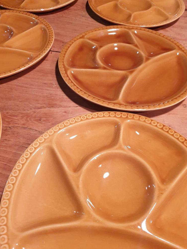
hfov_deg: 51.4
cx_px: 95
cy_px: 122
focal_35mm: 27
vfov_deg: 65.3
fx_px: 194
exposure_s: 1/50
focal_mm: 4.3
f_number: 1.5
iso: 250
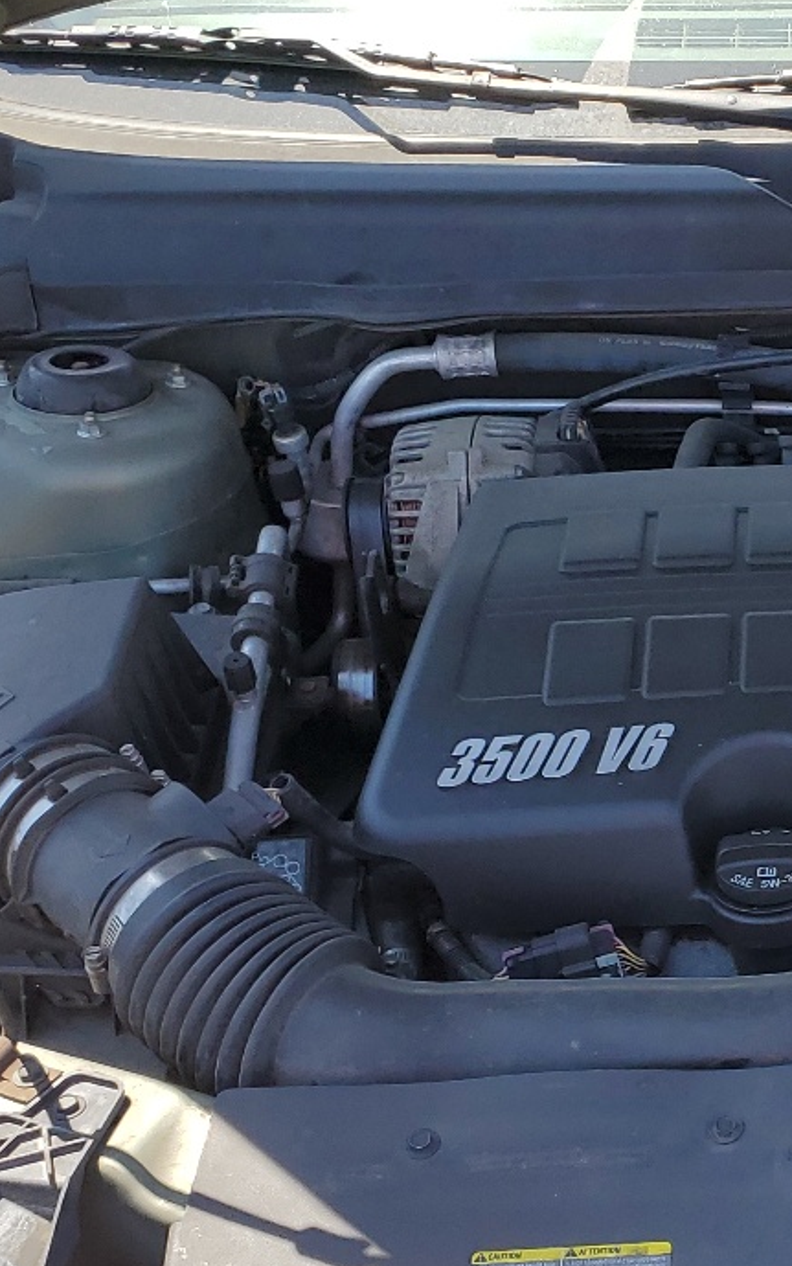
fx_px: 2209
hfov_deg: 18.7
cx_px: 1055
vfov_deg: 31.6
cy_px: 891
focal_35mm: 64
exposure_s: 1/909
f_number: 1.5
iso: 50
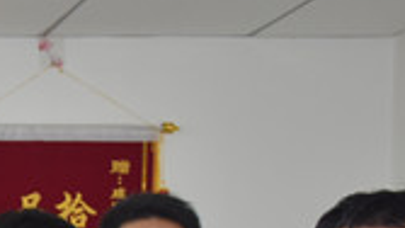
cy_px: 409
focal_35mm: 141
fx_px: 1515
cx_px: -332
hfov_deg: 13.6
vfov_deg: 8.3
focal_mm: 23
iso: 400
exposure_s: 1/60
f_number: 3.8
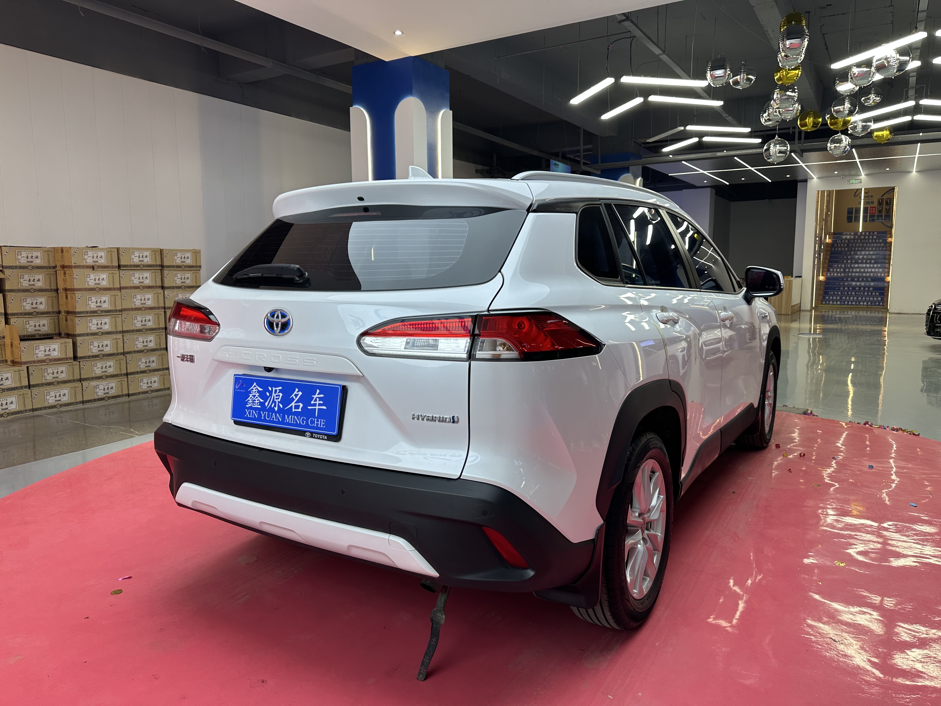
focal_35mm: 24
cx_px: 470
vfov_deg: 56.8
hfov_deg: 71.6
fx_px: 652
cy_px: 353
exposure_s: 1/100
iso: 64
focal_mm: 6.86
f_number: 1.78
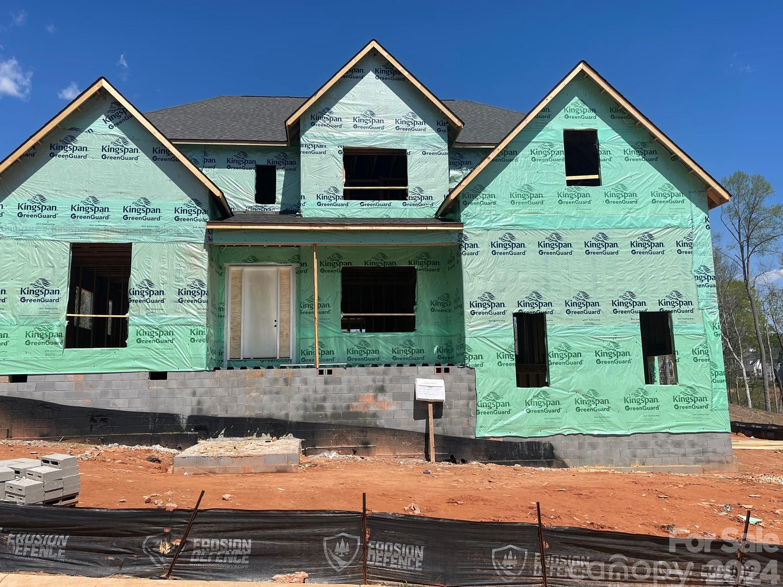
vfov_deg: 49.7
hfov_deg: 63.4
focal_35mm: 28
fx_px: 633
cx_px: 372
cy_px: 279
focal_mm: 5.1
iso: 32
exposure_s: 1/5618
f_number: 1.6
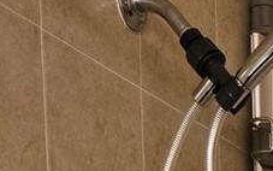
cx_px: 536
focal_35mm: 172
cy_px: 670
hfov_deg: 11.1
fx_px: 1280
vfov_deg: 6.3
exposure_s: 1/120
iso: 250
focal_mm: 5.4
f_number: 1.8
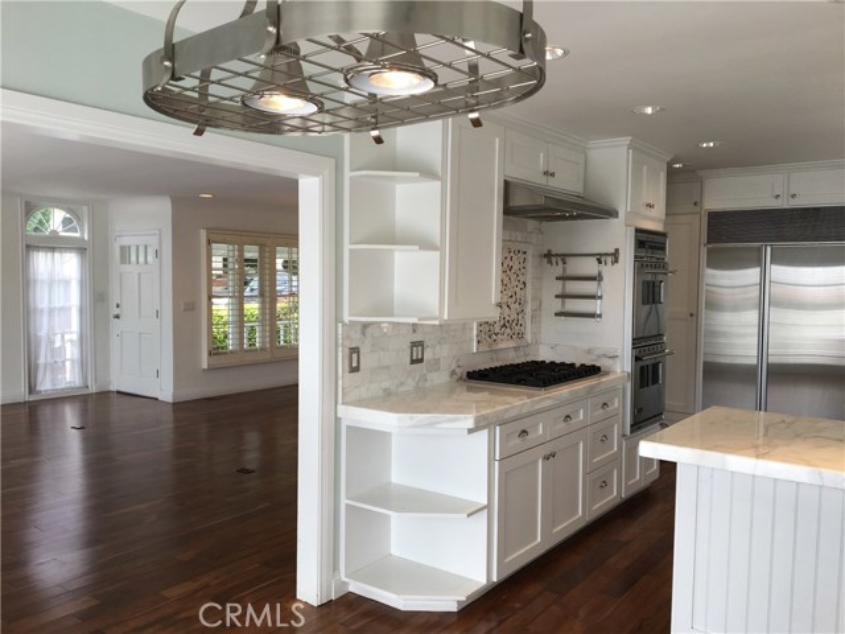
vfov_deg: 48.2
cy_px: 317
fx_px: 708
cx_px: 422
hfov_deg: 61.7
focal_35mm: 29
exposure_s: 1/124
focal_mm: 4.15
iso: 25
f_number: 2.2
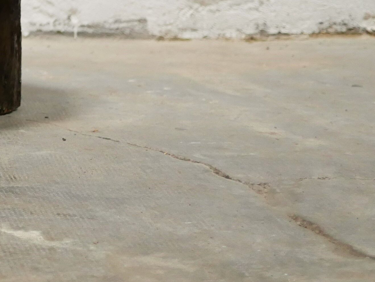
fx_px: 1506
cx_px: -206
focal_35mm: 139
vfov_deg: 10.3
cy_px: -152
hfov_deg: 13.3
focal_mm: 20
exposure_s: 1/60
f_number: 1.7
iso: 640
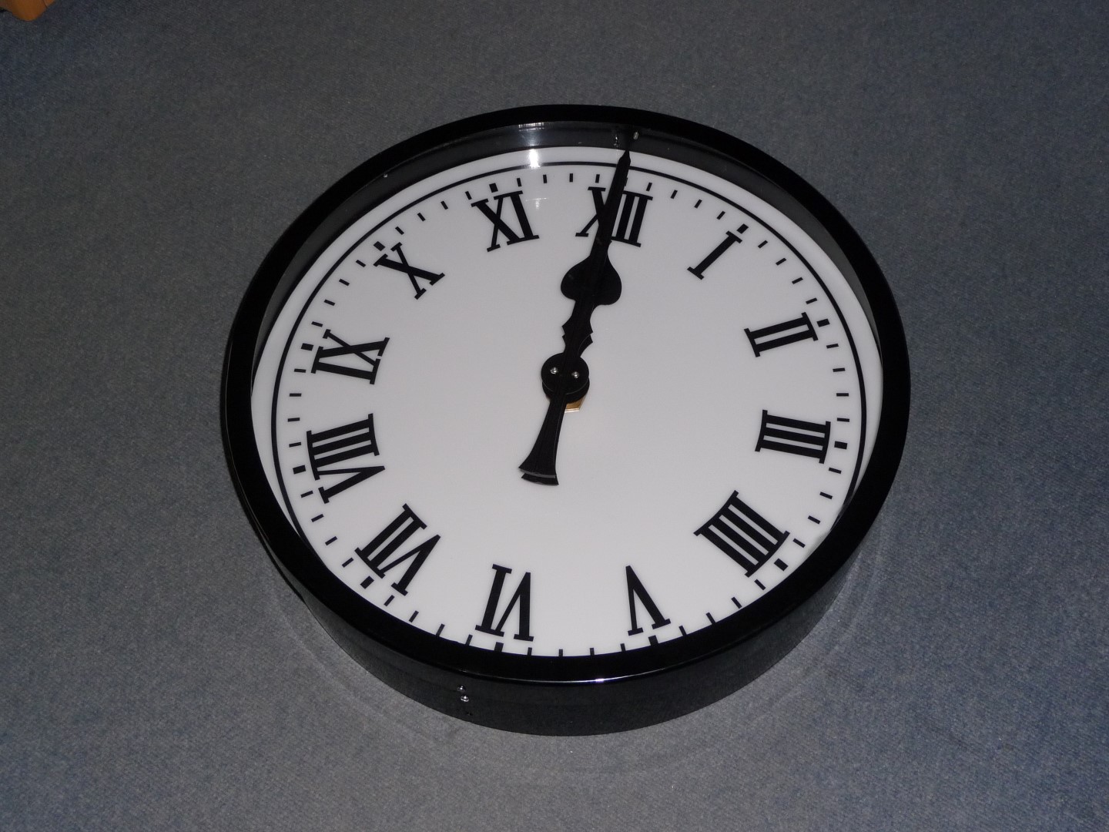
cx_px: 554
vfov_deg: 32.2
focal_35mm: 45
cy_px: 416
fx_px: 1442
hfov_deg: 42.1
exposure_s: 1/8
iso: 160
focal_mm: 7.6
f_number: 4.1
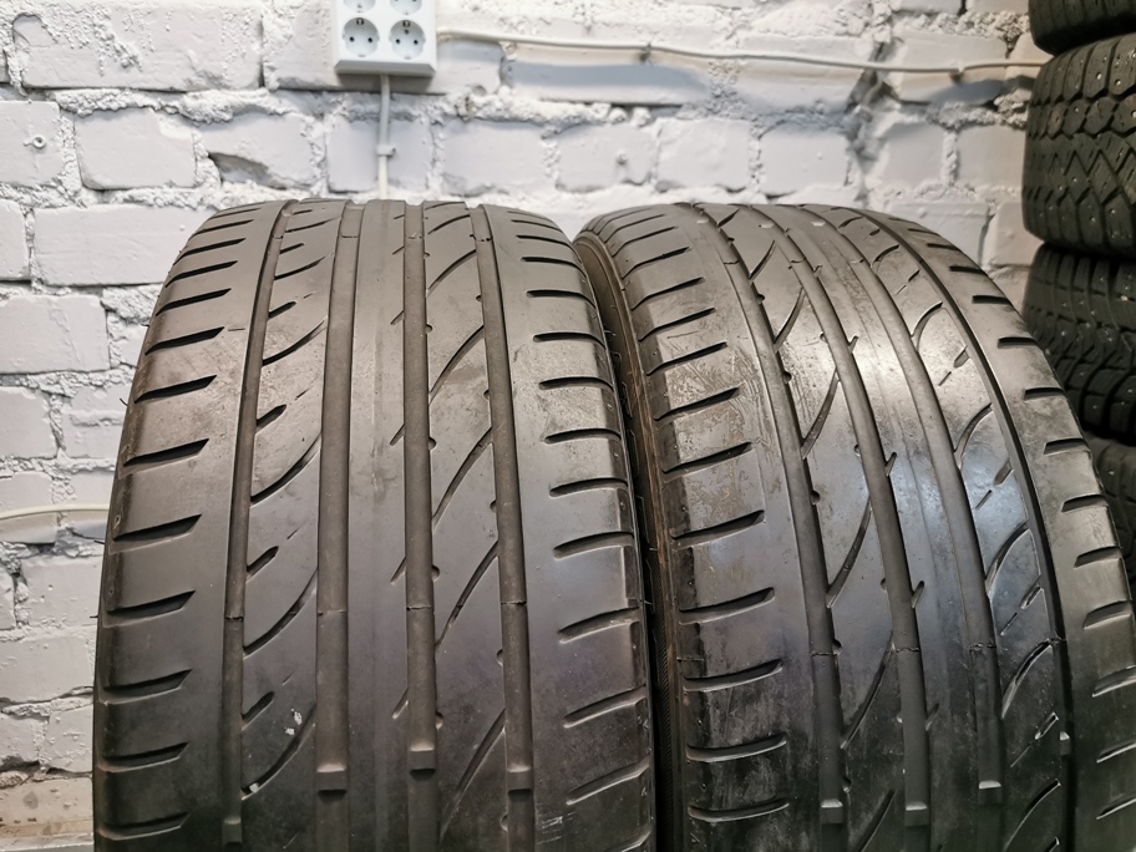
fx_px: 886
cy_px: 426
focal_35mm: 27
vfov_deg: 51.4
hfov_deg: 65.3
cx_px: 568
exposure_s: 1/100
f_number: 1.6
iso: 320
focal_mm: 5.56
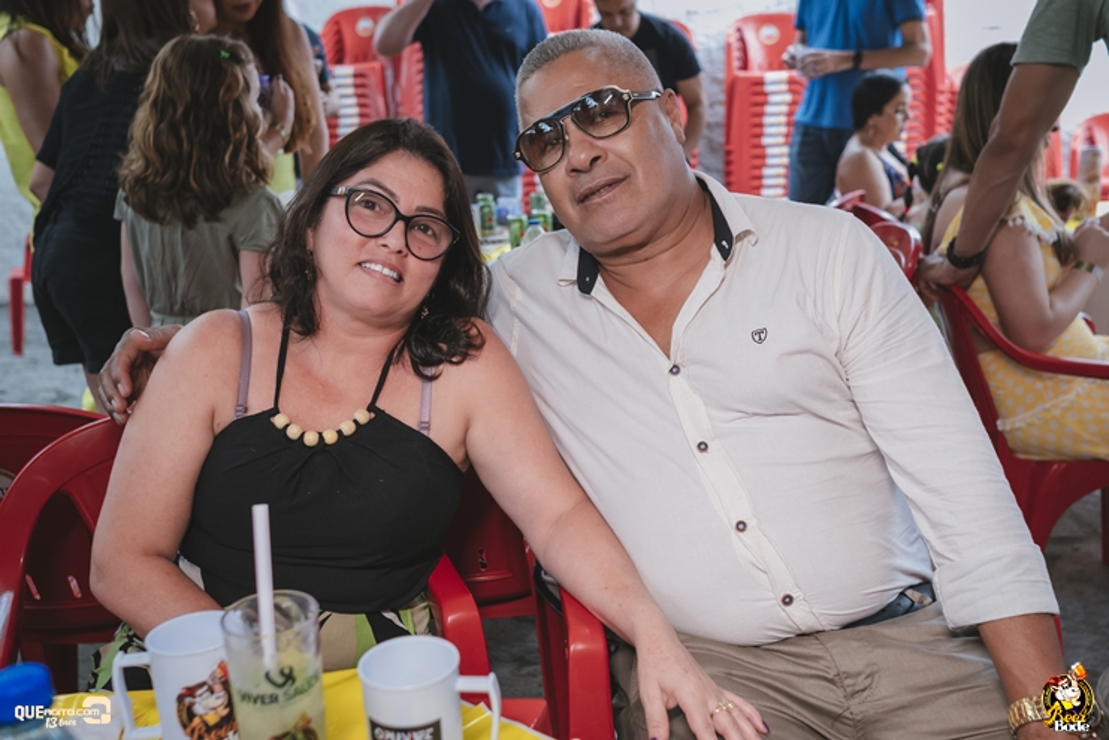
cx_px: 554
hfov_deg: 53.1
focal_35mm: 36
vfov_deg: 36.9
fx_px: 1109
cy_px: 370
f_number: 2.5
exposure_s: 1/500
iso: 1600
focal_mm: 24
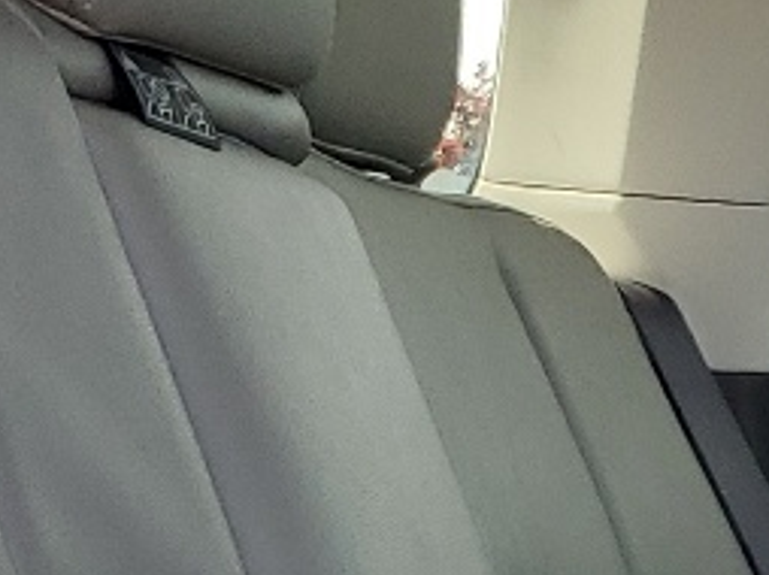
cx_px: 1632
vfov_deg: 8.4
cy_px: 1259
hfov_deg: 10.8
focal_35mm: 164
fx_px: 3640
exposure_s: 1/270
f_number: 1.5
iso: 50
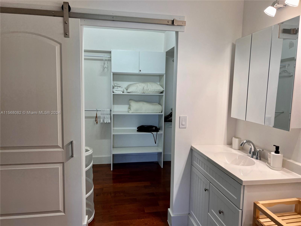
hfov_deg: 67.3
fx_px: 226
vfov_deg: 53.1
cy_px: 113
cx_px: 150
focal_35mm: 26
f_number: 1.5
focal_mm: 5.7
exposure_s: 1/120
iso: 50
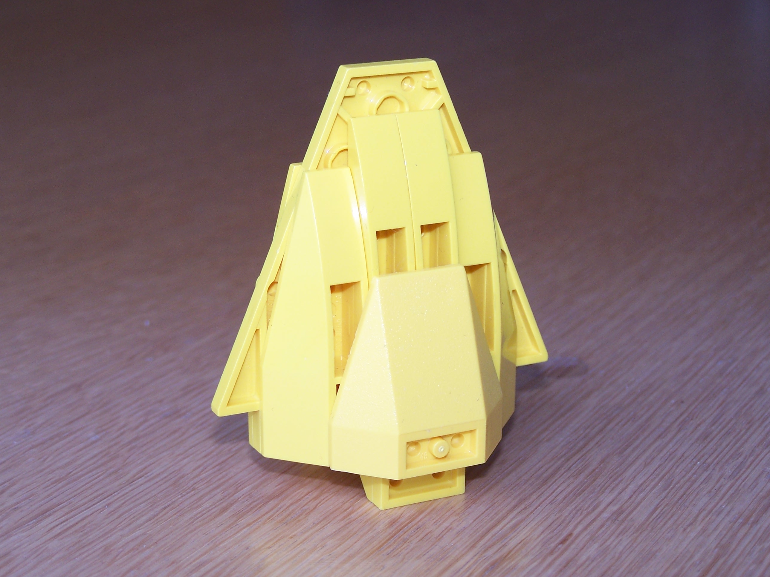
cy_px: 288
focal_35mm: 82
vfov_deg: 18.0
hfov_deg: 23.8
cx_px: 385
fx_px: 1824
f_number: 3.2
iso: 80
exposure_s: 1/8
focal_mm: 13.7
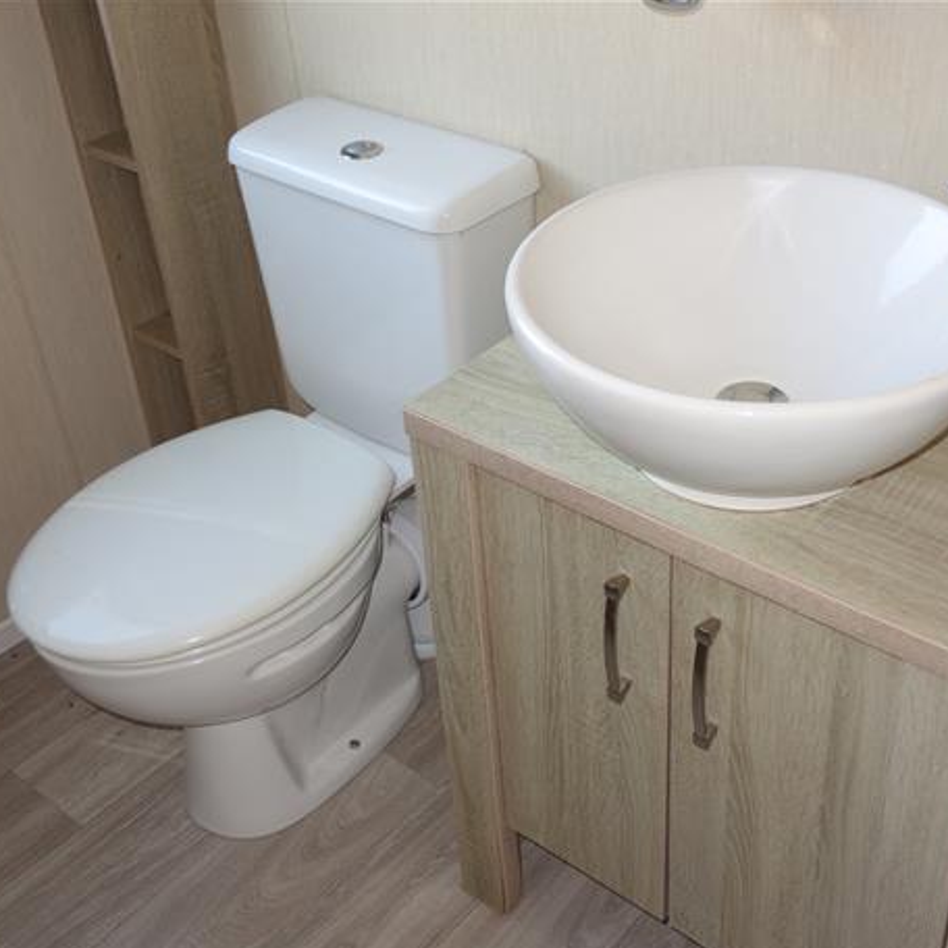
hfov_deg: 39.1
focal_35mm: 43
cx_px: 532
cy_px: 482
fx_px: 1332
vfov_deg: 39.2
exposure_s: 1/40
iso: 160
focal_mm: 12.18
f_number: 2.5
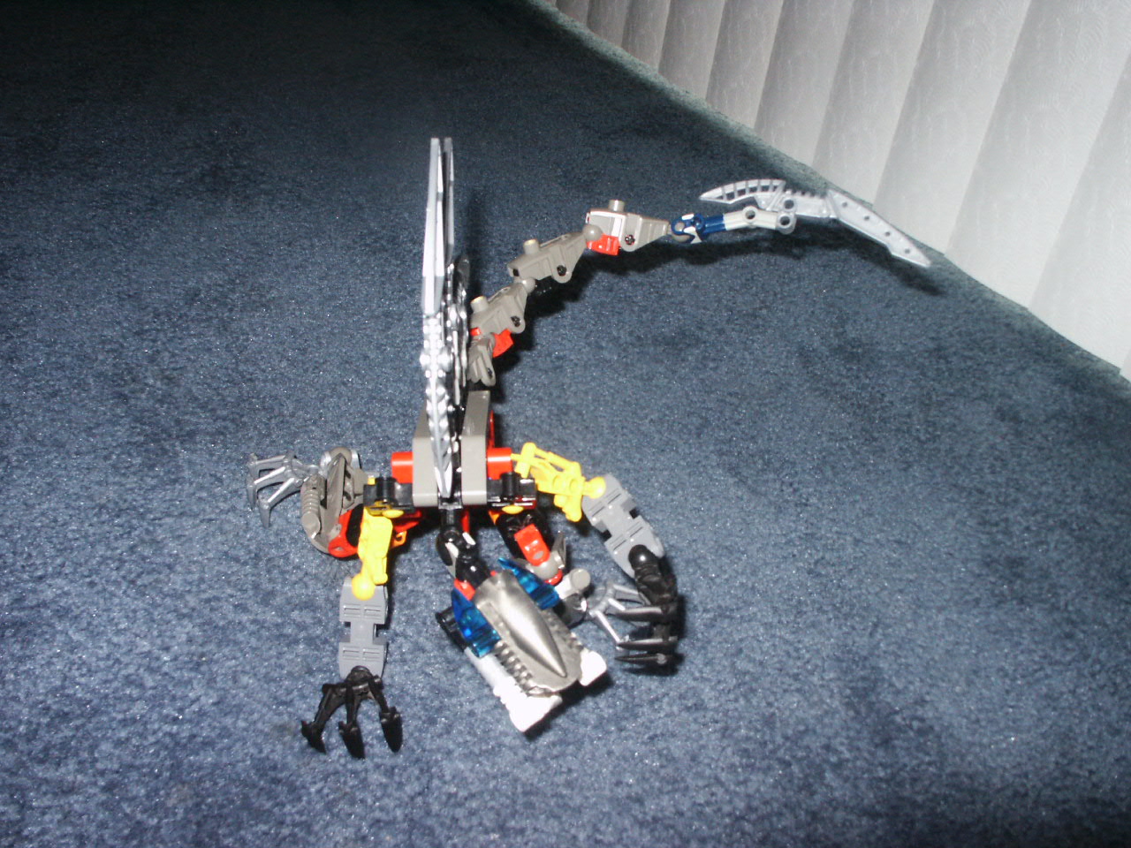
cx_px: 566
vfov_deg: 40.7
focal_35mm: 35
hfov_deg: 52.6
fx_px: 1144
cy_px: 424
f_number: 6.7
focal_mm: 7.18
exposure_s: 1/45
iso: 200
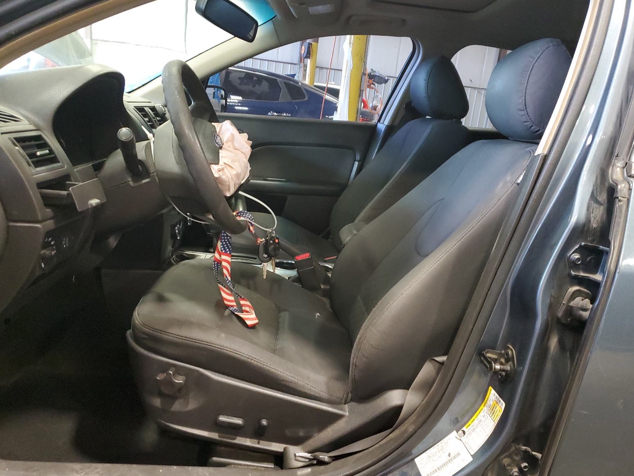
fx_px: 495
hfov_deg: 65.3
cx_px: 321
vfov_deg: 51.4
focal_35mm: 27
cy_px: 239
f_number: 1.5
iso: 344
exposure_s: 1/40
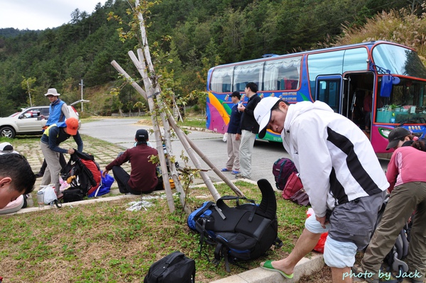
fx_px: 319
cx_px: 213
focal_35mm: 27
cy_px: 142
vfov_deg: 47.9
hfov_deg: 67.4
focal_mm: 18
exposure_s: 1/200
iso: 400
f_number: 10
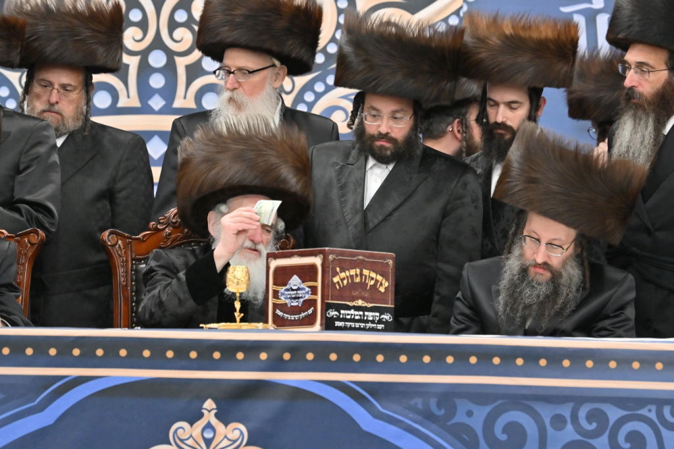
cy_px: 224
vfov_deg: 5.7
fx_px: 4492
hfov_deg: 8.6
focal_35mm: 240
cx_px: 337
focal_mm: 160
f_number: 4
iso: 1250
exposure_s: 1/320
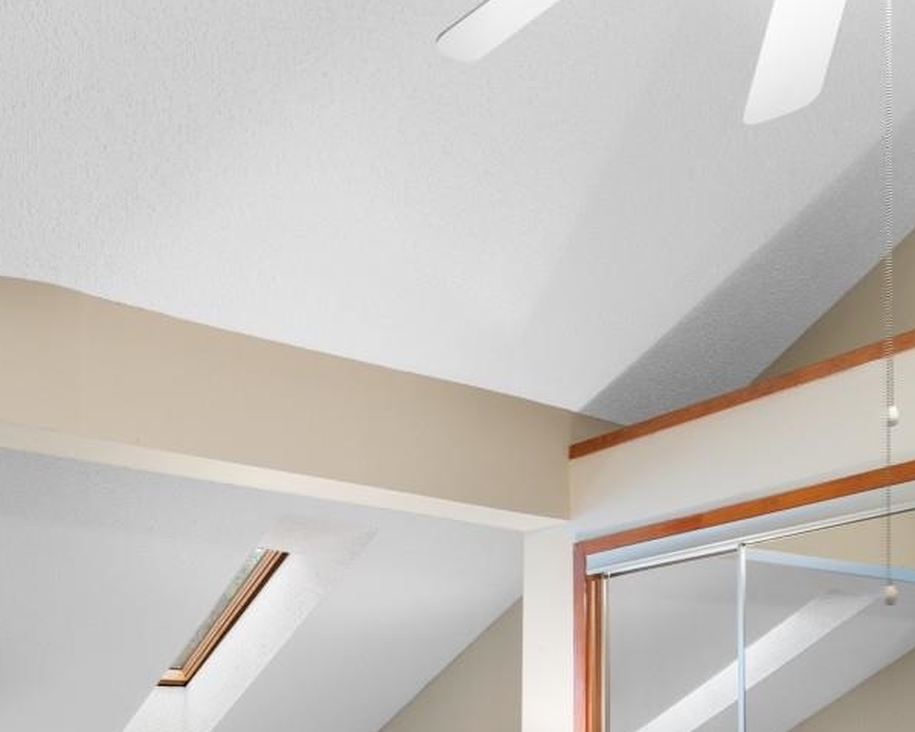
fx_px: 1029
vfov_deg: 34.4
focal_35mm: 38
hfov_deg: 45.2
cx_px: 163
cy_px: 782
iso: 100
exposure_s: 1/2
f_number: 4.5
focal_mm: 10
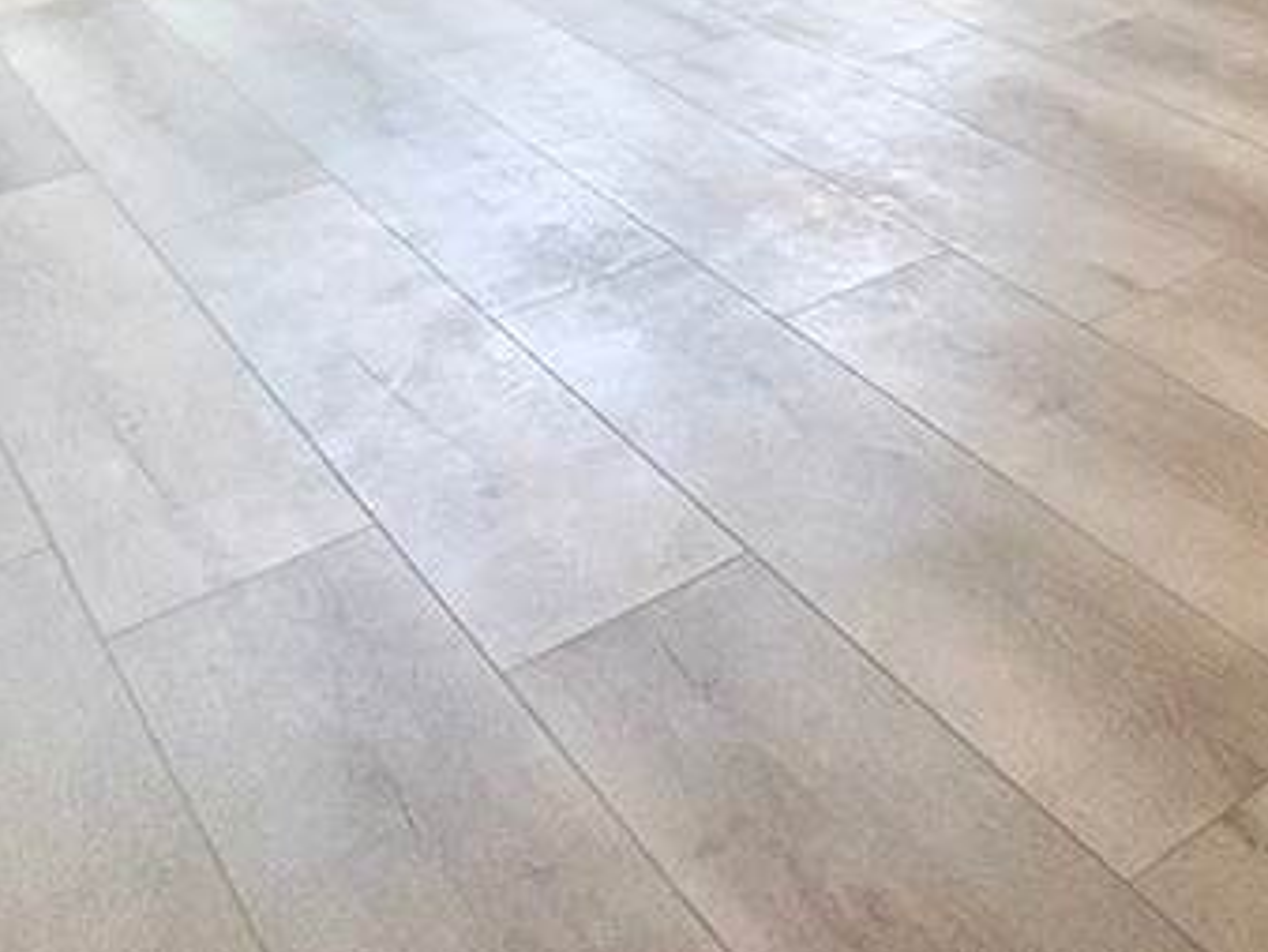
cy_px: -641
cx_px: 1793
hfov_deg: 27.6
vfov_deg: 21.1
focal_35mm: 53
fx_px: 1943
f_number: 2.2
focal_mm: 2.22
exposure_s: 1/407
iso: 64
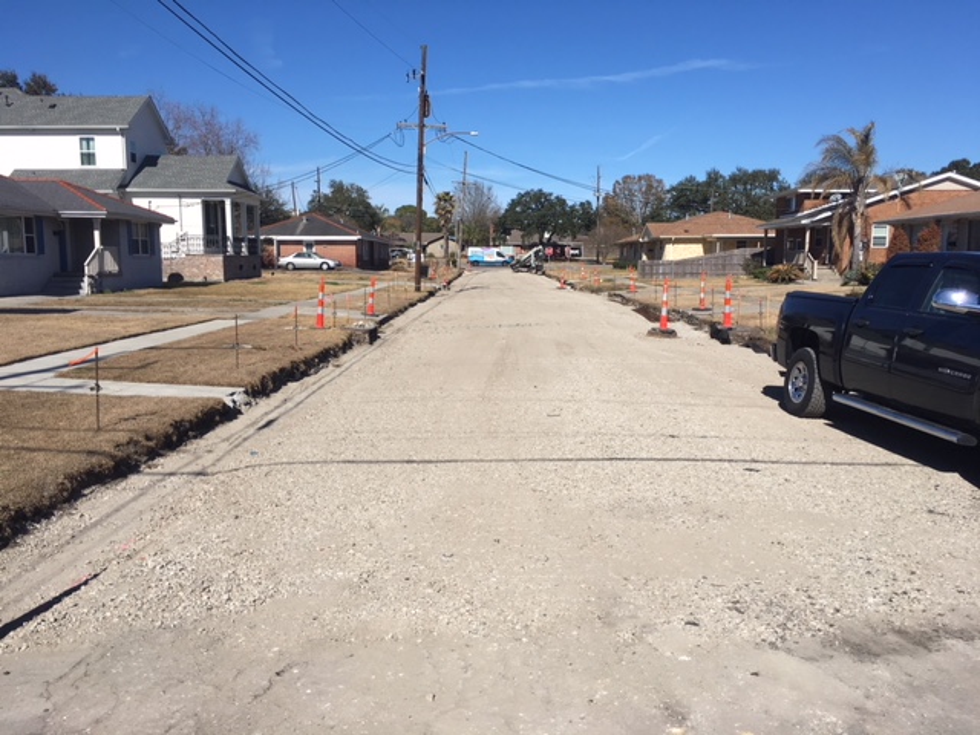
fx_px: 821
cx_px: 490
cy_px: 368
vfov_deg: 48.2
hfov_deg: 61.7
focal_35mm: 29
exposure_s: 1/2564
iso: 25
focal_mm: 4.15
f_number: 2.2
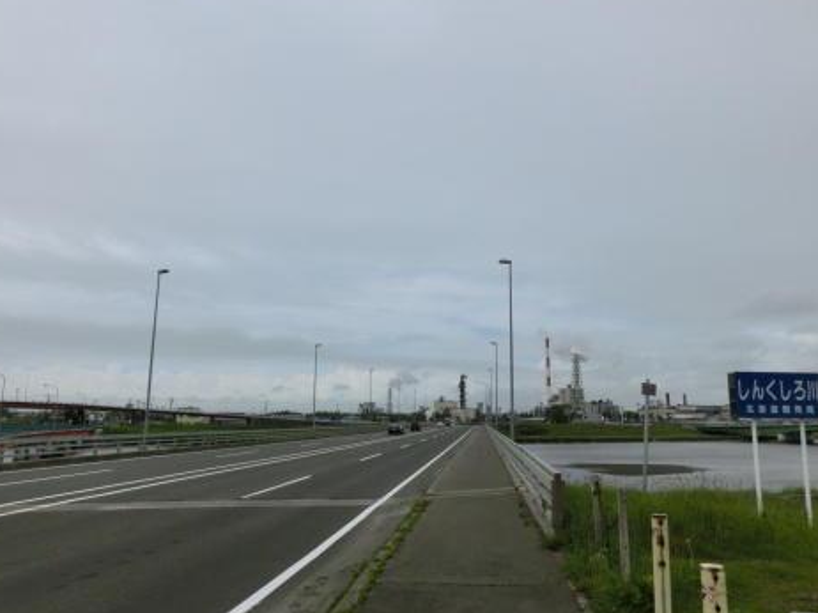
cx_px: 390
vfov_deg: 53.0
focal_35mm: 26
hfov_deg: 67.3
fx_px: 614
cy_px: 309
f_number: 7.9
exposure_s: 1/500
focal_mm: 4.24
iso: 80
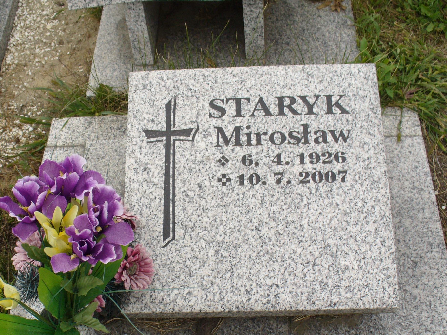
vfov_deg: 27.8
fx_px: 671
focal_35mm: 52
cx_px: 203
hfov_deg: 36.8
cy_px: 229
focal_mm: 6.1
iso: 80
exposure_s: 1/200
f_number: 5.6
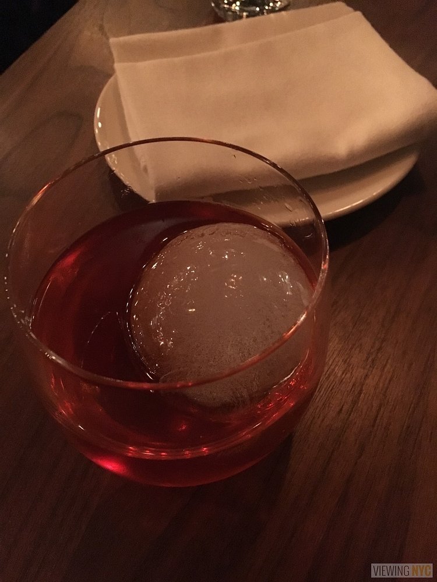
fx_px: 488
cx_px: 218
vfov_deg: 61.7
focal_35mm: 29
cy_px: 291
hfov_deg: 48.2
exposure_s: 1/15
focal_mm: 4.15
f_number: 2.2
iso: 800
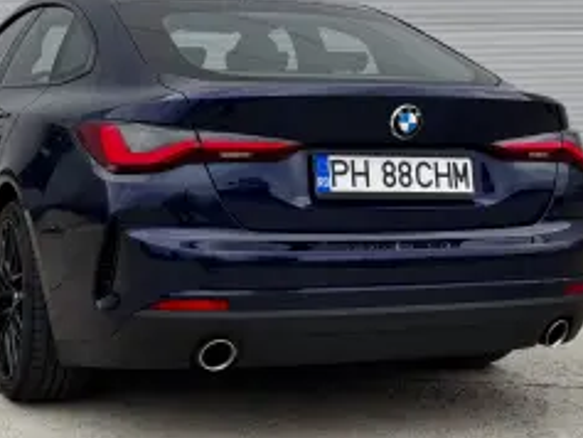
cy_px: 130
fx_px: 1230
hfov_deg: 26.6
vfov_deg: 20.1
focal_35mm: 73
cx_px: 239
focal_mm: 6.76
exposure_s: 1/1560
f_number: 1.78
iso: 64
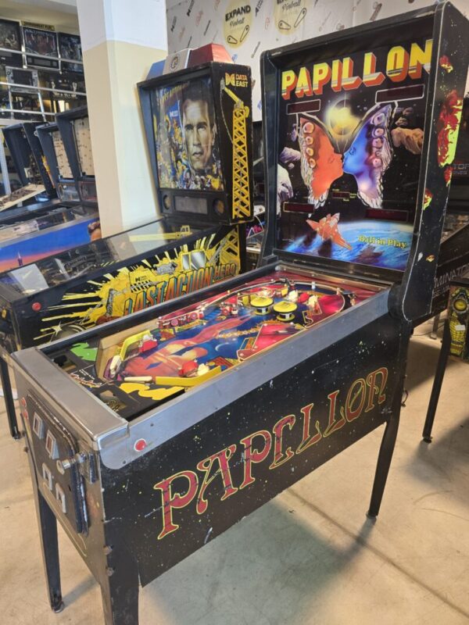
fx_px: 415
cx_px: 234
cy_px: 312
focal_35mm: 23
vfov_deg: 73.9
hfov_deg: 58.9
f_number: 1.7
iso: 250
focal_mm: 6.3
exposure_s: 1/100
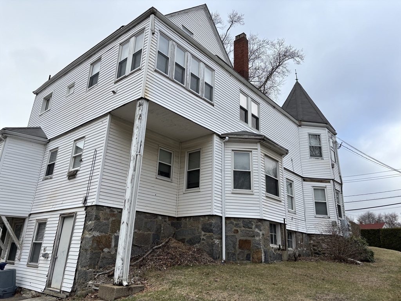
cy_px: 150
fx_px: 301
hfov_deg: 67.3
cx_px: 200
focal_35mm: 26
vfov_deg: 53.1
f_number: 1.6
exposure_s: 1/2398
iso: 50
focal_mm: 5.96
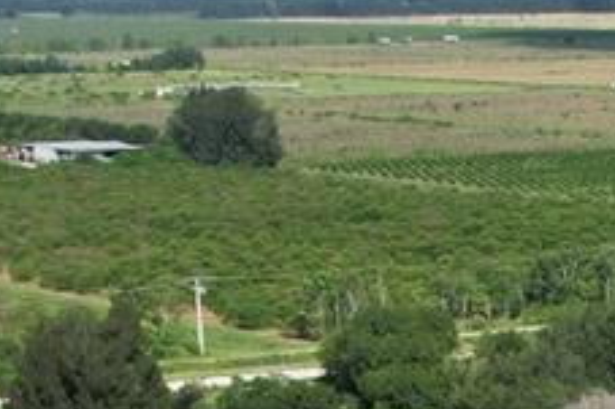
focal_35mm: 155
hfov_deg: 12.9
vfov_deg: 8.1
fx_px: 2646
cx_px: 759
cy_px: 997
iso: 110
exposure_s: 1/2000
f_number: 2.8
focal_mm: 8.38
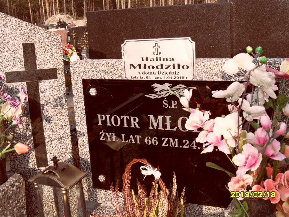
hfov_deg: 46.8
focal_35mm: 40
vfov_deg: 36.0
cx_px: 144
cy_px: 108
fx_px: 334
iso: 80
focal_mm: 6.5
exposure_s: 1/350
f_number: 3.6
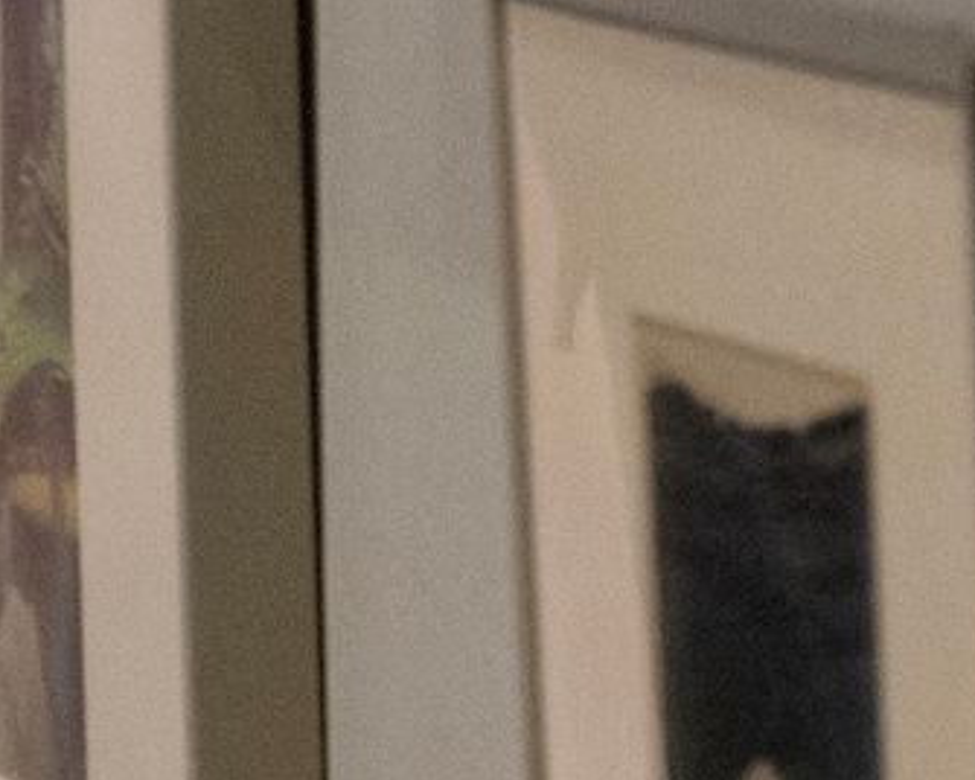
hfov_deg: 2.4
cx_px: 41
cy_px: -1171
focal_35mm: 807
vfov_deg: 1.9
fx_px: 23287
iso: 4000
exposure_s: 1/320
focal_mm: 120
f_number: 4
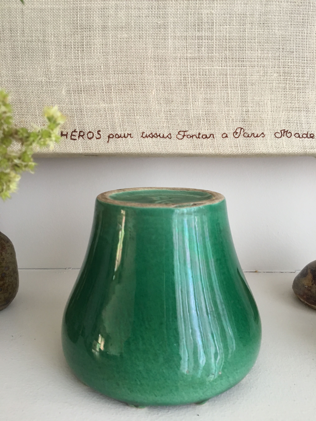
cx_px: 158
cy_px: 210
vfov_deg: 61.7
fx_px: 353
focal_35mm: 29
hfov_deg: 48.2
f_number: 2.2
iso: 125
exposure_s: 1/33
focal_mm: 4.15
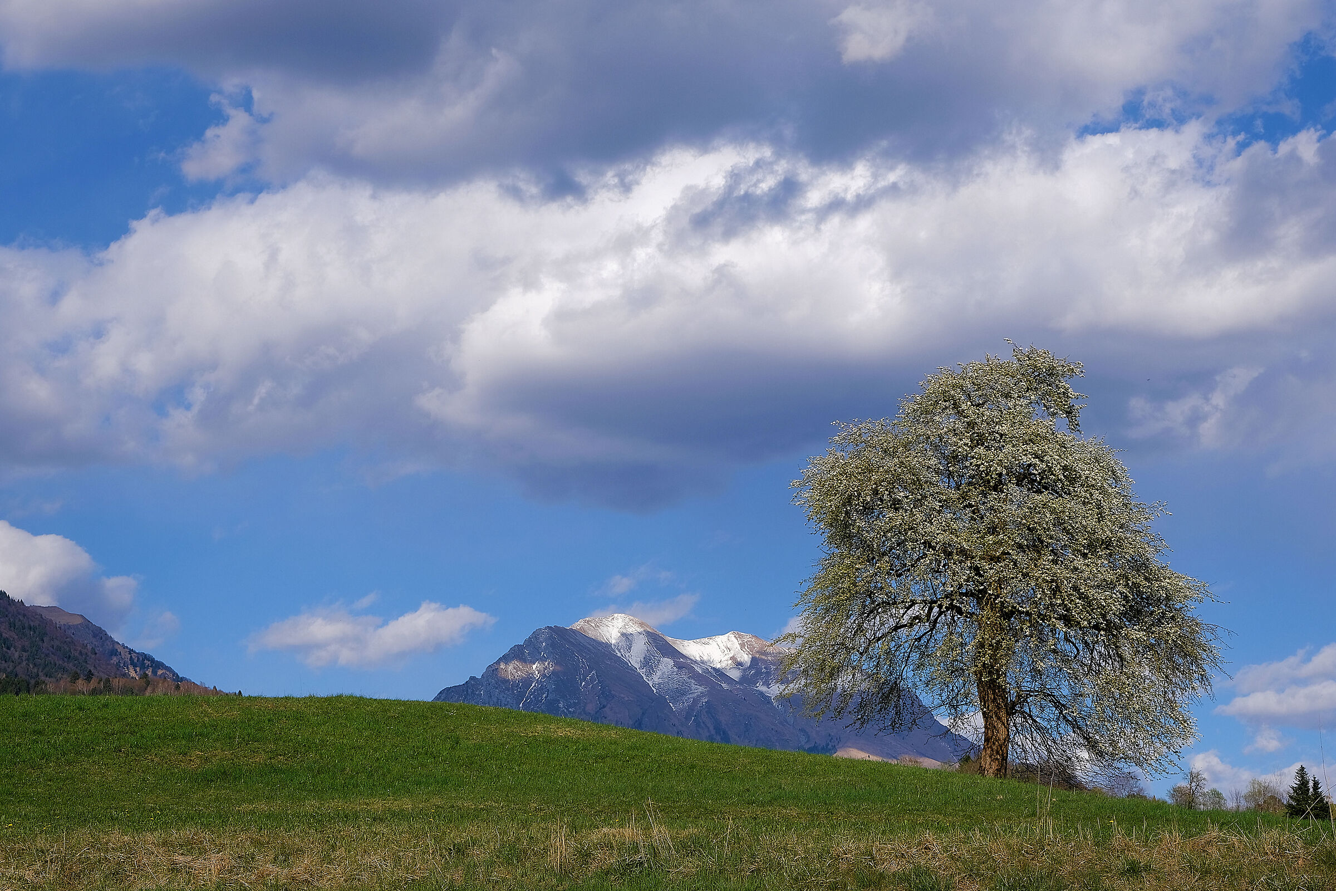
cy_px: 446
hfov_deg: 32.4
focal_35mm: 62
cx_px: 668
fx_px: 2301
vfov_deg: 21.9
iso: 160
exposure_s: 1/640
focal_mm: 41.1
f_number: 8
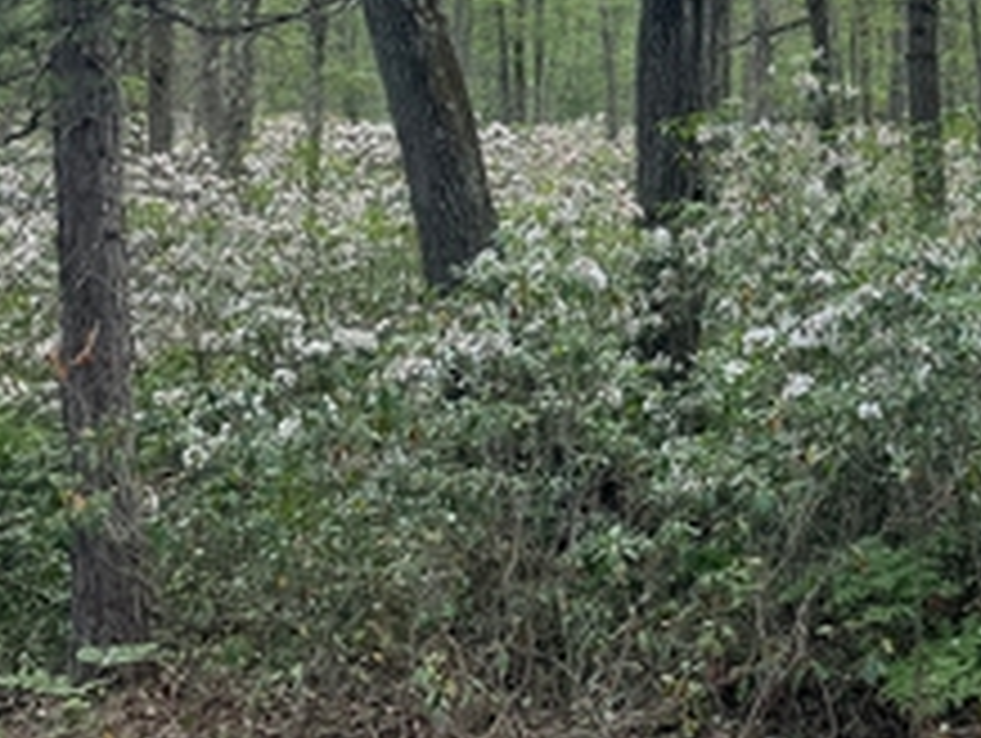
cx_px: 1040
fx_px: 1702
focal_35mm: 60
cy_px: -54
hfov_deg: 29.4
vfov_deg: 23.1
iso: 32
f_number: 1.6
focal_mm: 4.2
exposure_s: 1/903
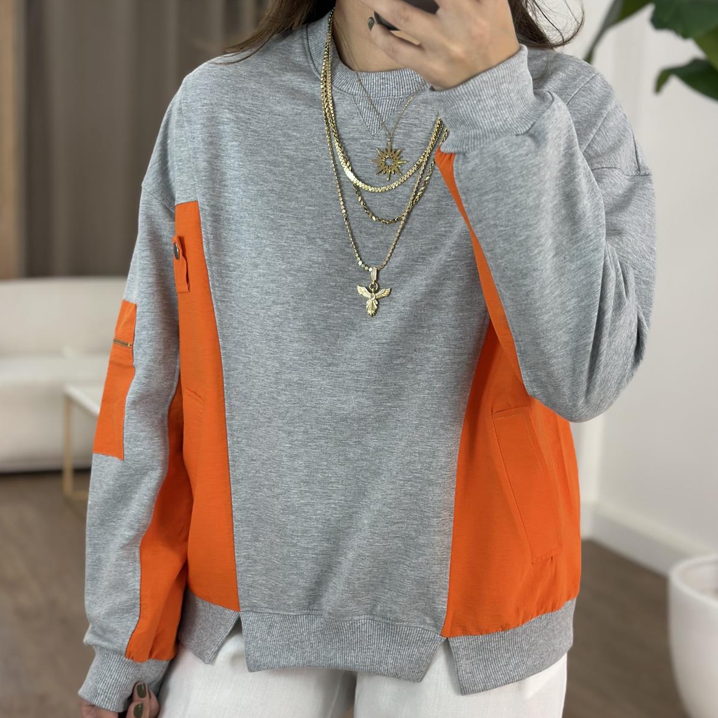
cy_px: 393
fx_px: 1338
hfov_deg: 30.0
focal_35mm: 57
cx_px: 361
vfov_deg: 30.0
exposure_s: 1/268
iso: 80
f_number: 1.78
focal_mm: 6.86
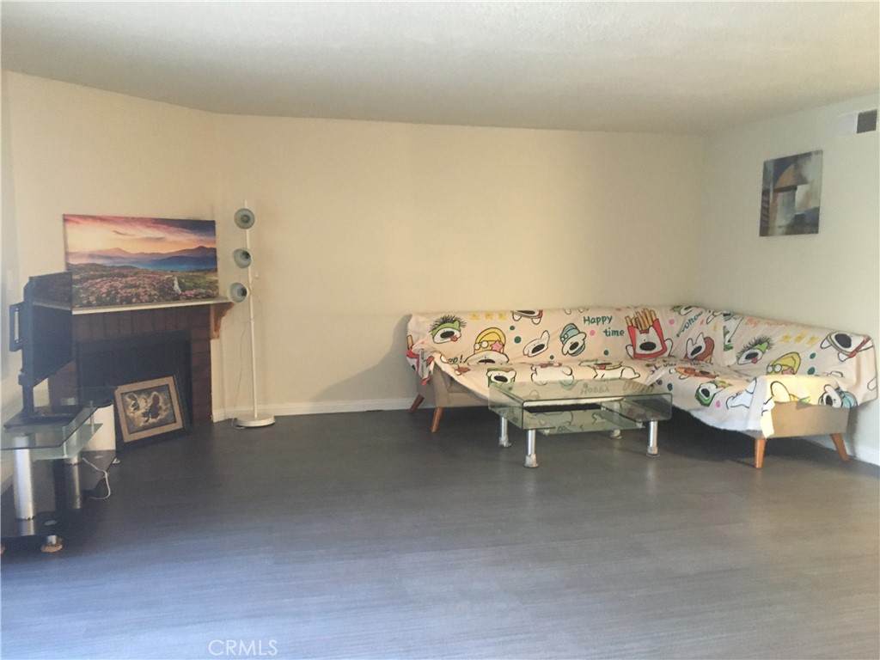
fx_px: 737
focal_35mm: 29
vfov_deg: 48.2
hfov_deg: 61.7
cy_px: 330
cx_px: 440
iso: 250
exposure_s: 1/15
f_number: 2.2
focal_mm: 4.15
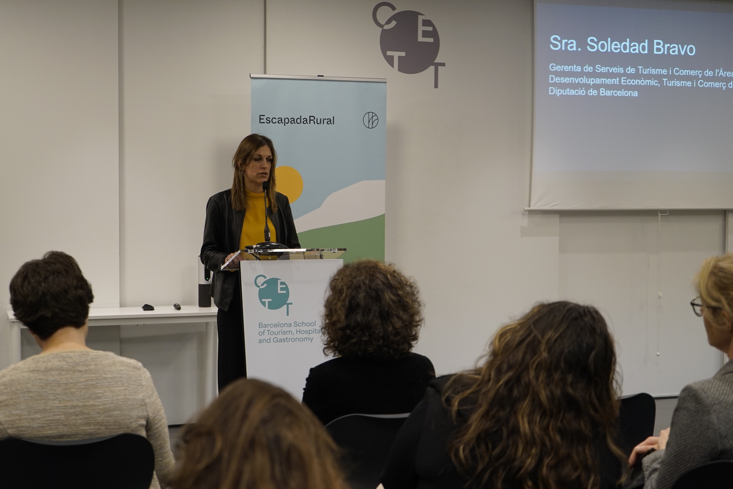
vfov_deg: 24.6
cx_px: 366
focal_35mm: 55
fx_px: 1120
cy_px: 244
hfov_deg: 36.2
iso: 1250
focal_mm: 55
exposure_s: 1/200
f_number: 4.5
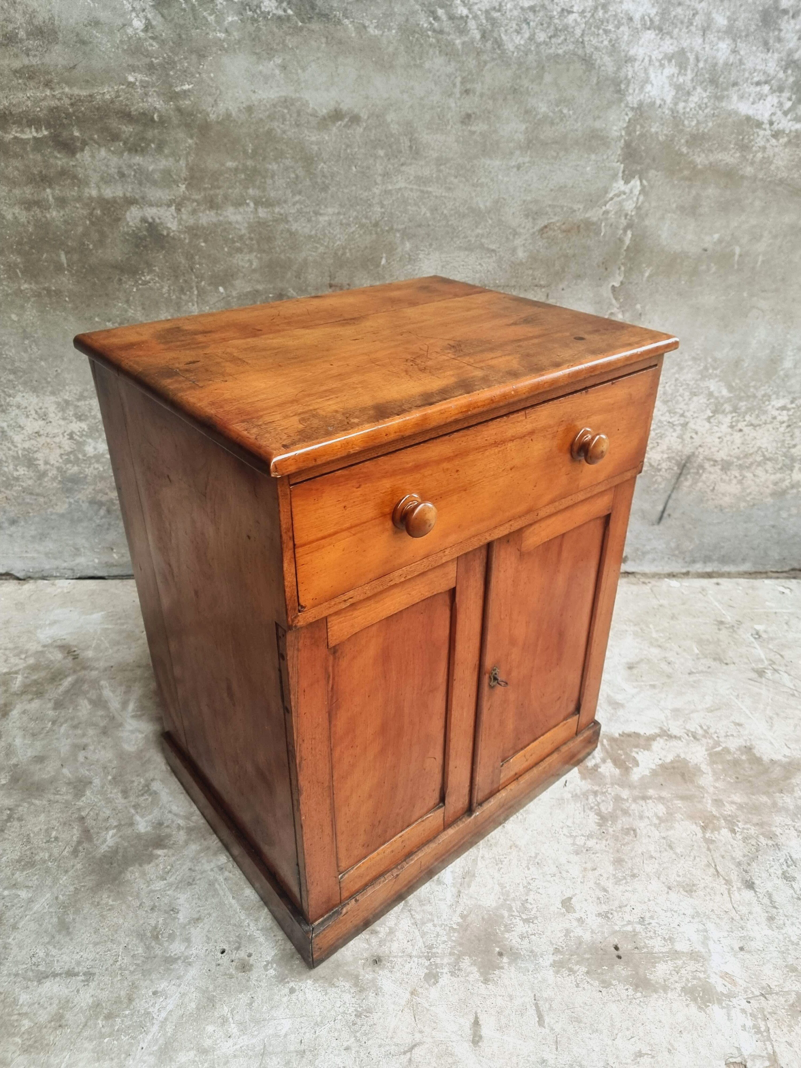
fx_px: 740
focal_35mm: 24
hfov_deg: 56.8
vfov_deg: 71.6
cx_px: 400
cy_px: 534
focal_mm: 6.7
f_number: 1.8
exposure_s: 1/50
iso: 320
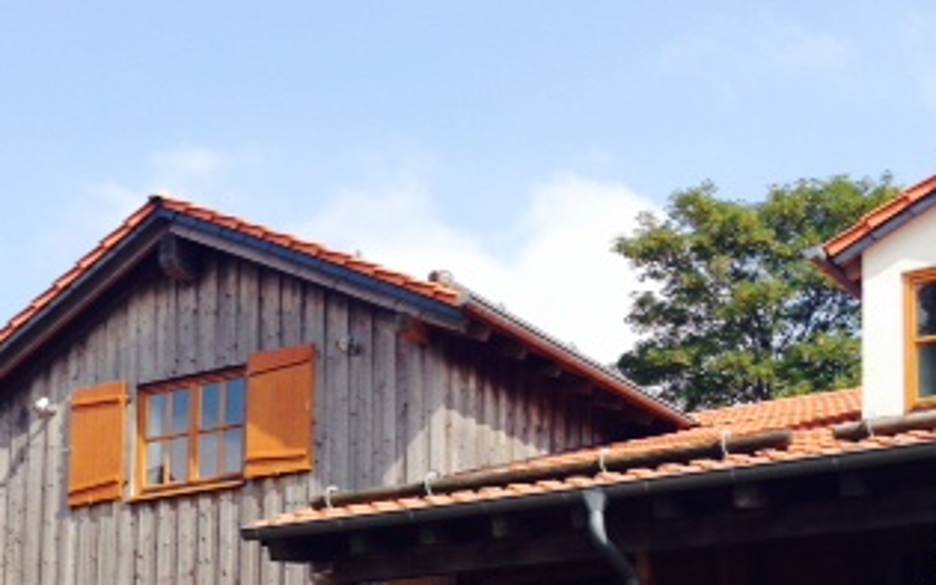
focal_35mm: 71
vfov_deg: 17.7
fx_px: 1811
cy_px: 644
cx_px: 336
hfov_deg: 28.8
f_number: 2.4
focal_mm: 4.12
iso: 50
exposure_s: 1/809
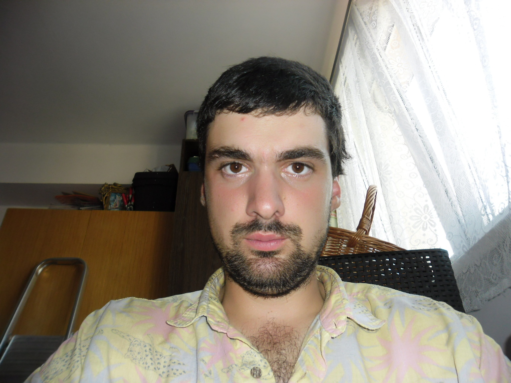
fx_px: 399
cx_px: 256
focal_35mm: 27
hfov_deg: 65.3
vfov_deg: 51.4
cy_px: 192
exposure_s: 1/45
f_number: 3.5
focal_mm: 4.9
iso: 80
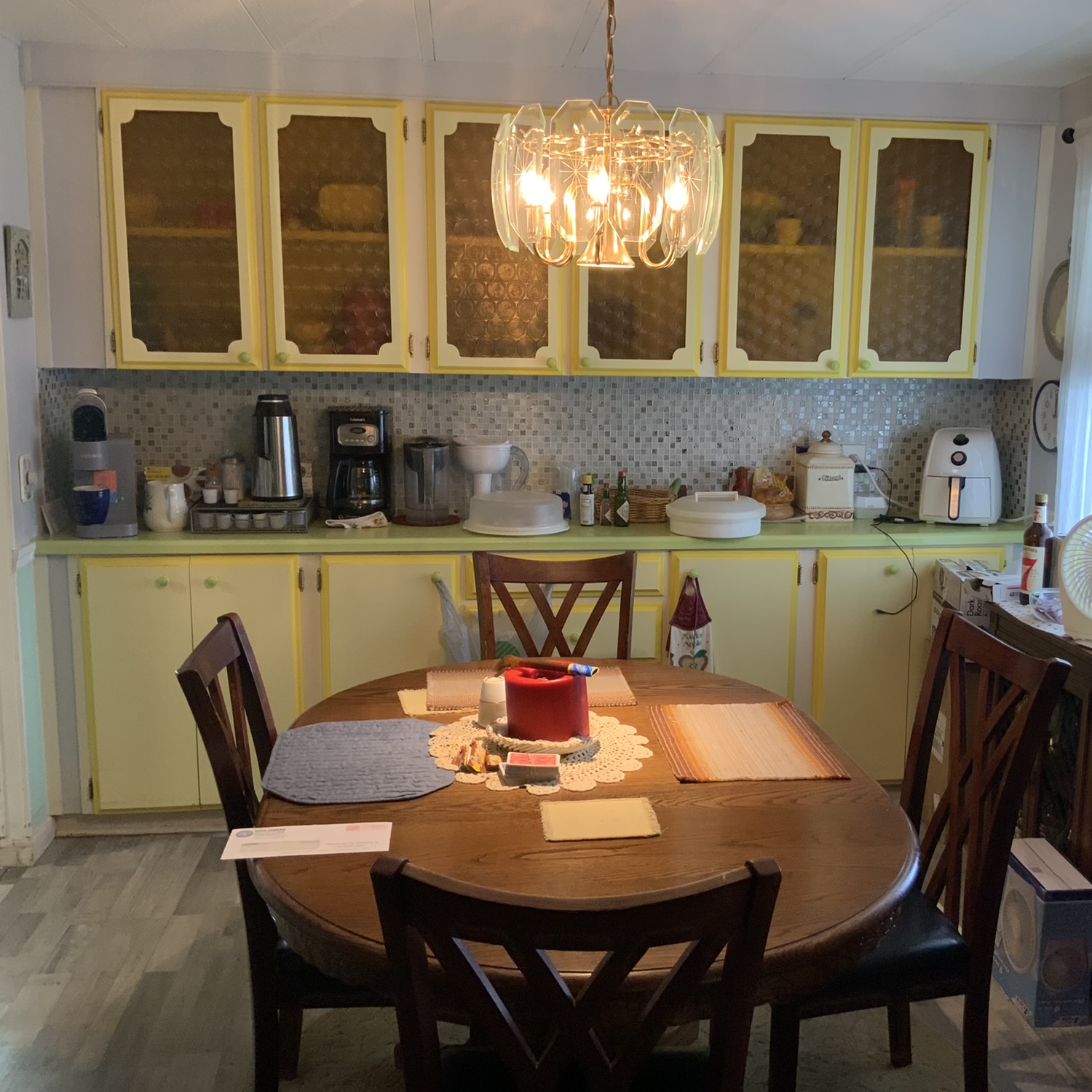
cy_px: 539
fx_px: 1249
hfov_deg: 47.0
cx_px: 633
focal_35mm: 35
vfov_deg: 47.2
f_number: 1.8
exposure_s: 1/60
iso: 125
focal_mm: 3
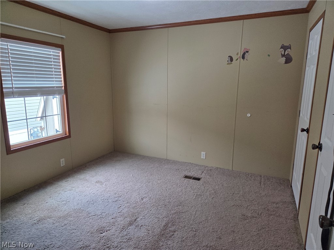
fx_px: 222
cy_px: 125
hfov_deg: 73.9
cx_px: 167
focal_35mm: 23
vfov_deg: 58.9
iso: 200
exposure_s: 1/180
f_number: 1.8
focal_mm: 5.4
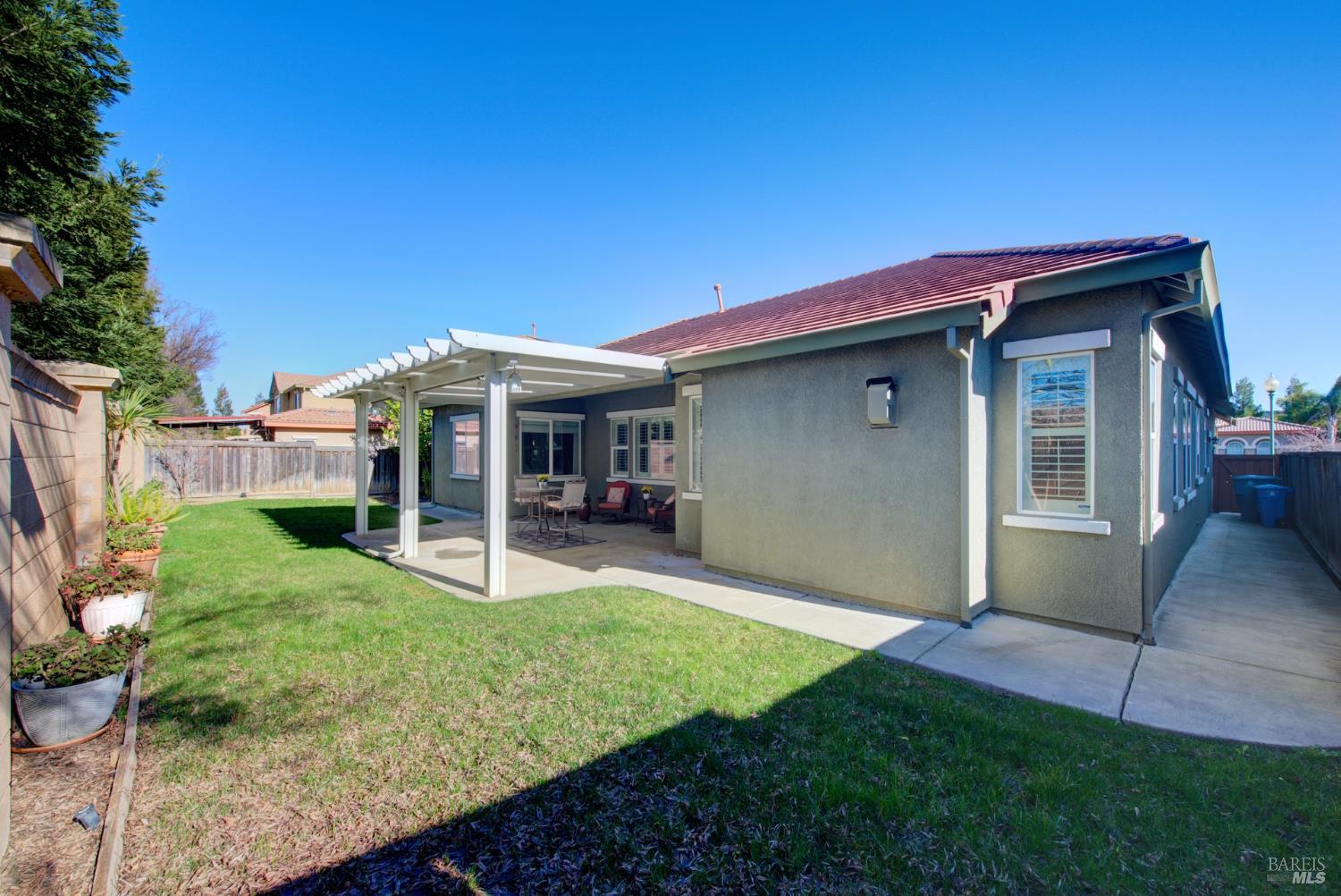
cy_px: 448
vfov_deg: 81.3
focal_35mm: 14
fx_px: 522
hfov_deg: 104.2
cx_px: 670
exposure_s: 1/50
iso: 100
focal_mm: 14
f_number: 14
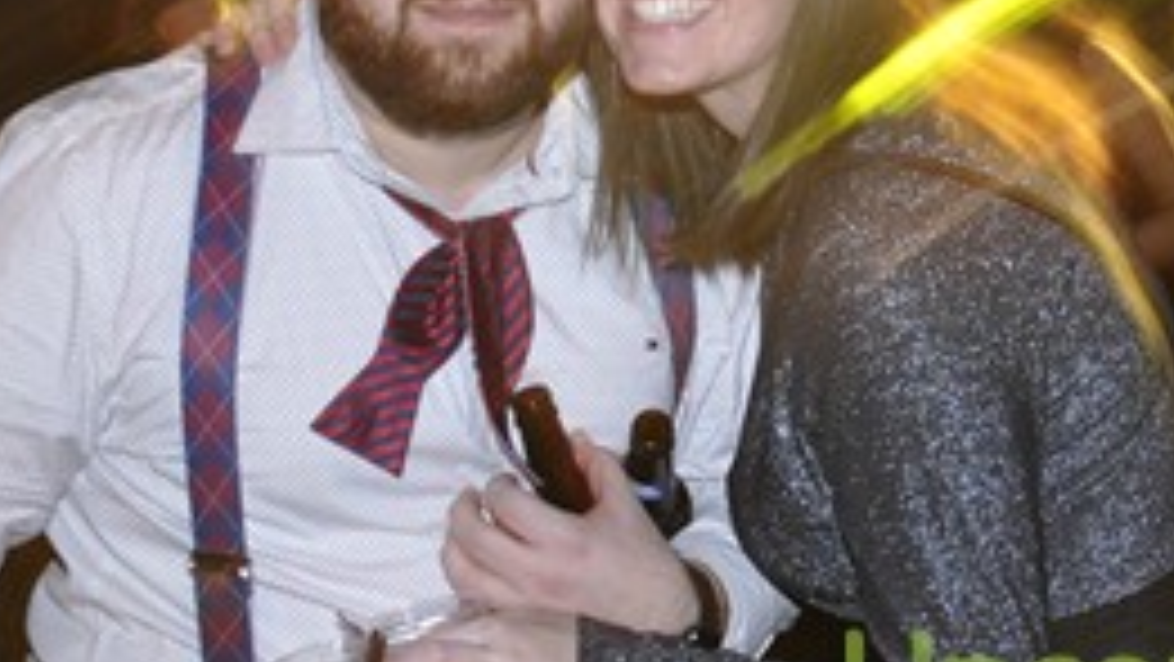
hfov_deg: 24.7
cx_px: 688
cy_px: 61
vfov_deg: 13.9
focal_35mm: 86
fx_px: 2678
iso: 400
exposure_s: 1/3
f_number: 5
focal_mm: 26
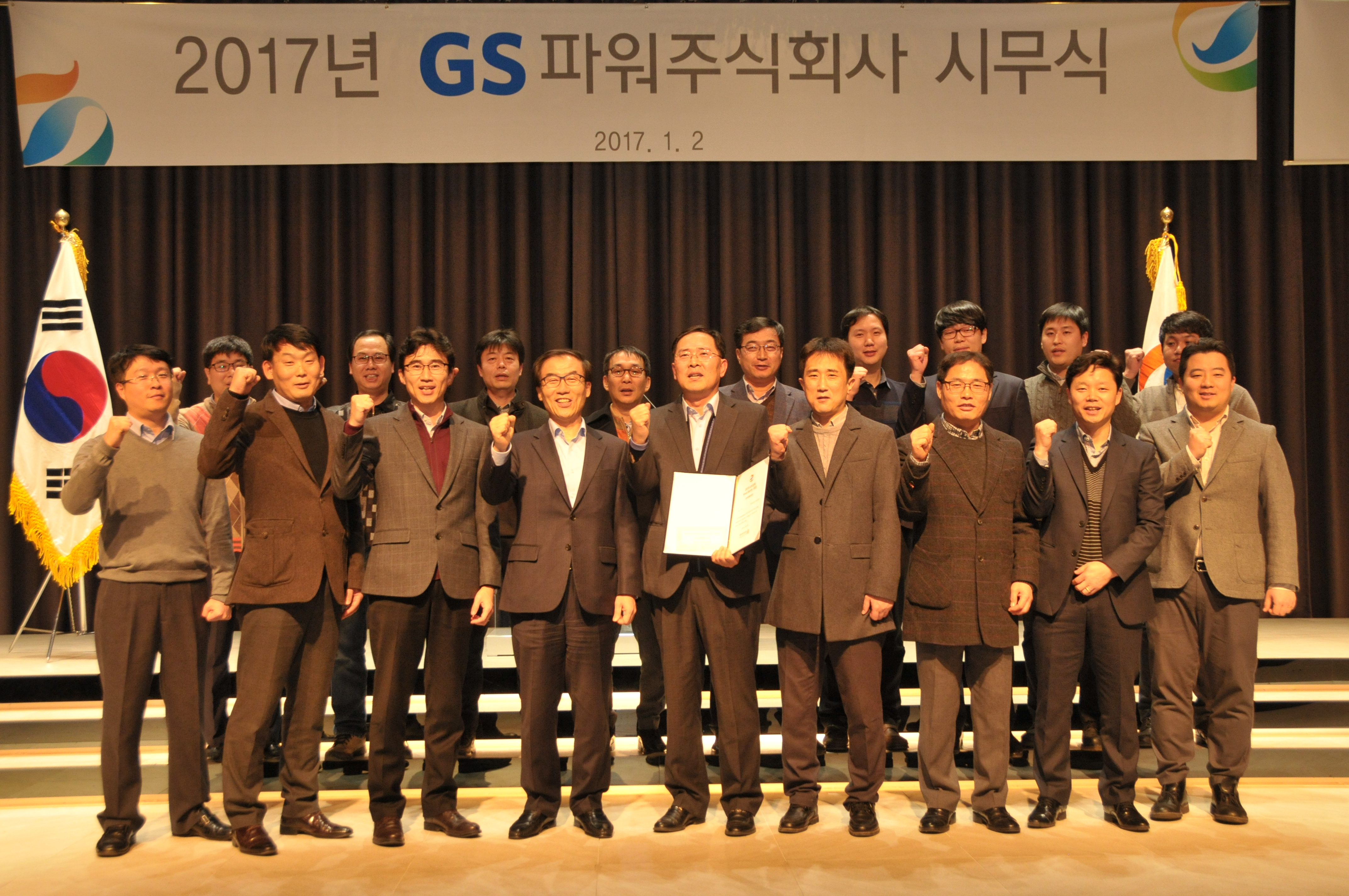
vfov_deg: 34.1
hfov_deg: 49.6
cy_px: 448
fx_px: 1460
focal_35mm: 39
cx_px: 674
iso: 900
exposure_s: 1/60
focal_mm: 26
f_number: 4.5
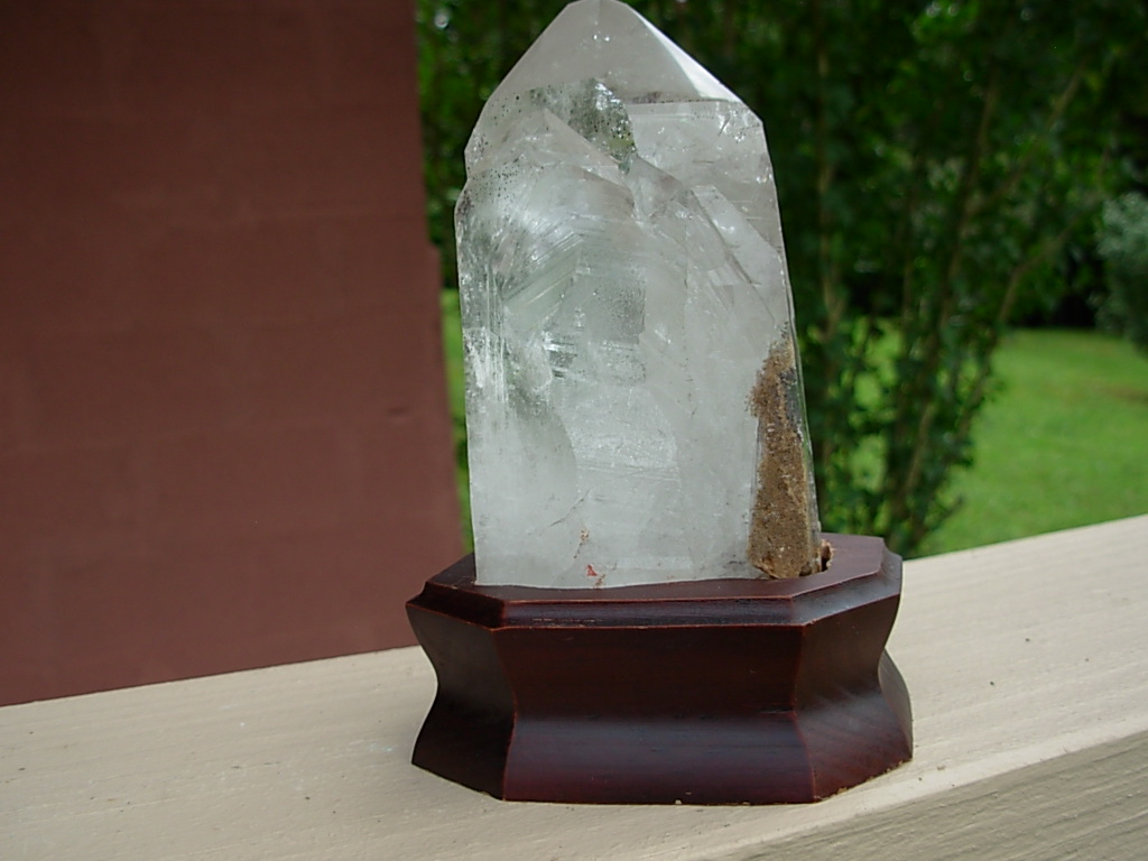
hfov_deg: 49.0
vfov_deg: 37.7
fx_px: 1260
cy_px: 430
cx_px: 574
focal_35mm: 38
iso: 50
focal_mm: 6.3
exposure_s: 1/395
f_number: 2.9
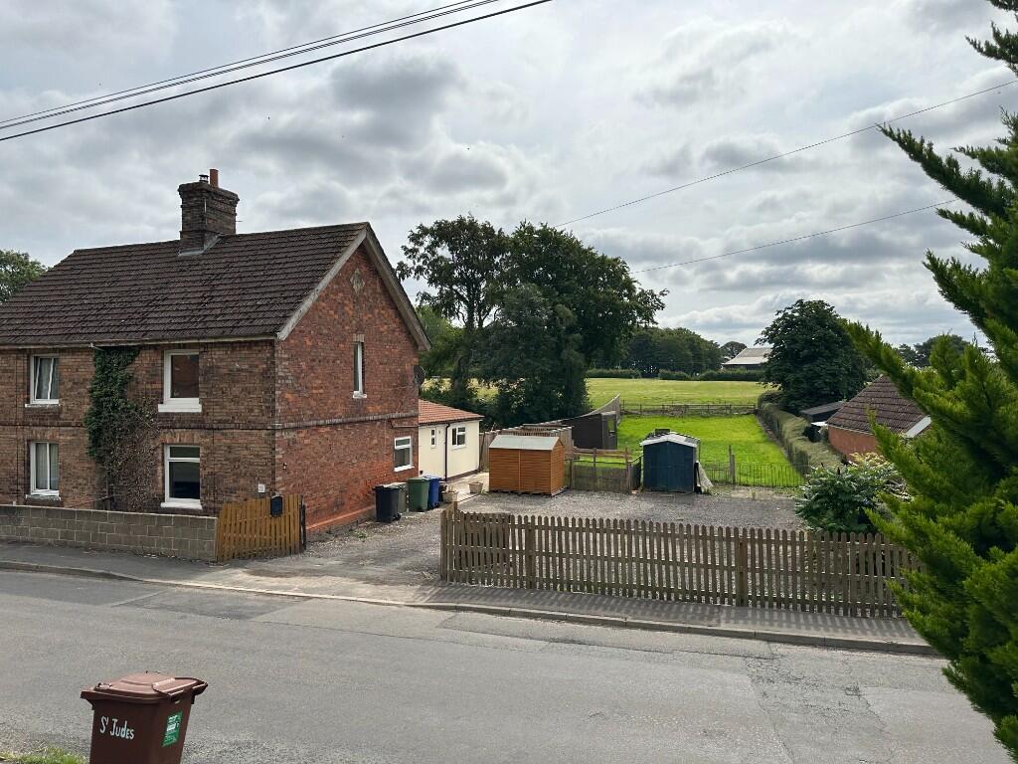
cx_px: 509
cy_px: 382
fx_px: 706
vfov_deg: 56.8
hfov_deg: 71.6
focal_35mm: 24
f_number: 1.78
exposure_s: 1/9709
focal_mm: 6.86
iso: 80
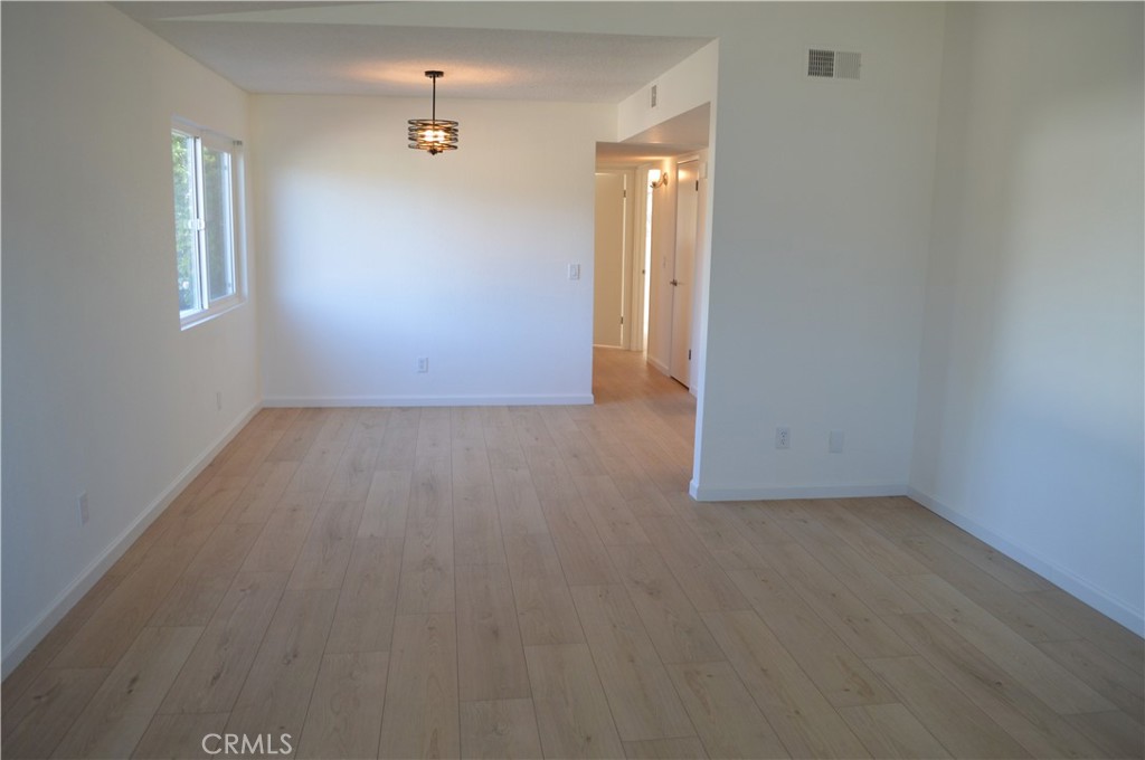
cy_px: 380
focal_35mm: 27
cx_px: 572
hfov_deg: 67.4
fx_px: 858
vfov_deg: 47.8
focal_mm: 18
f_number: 4.5
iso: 400
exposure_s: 1/80
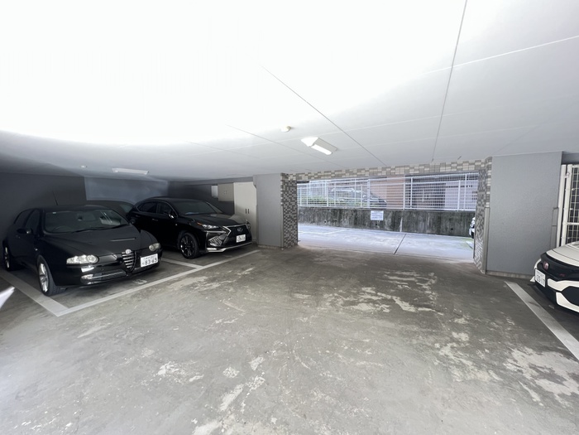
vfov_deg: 89.9
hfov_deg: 106.2
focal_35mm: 13
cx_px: 290
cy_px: 218
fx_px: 217
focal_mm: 1.57
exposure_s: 1/98
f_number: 1.8
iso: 250
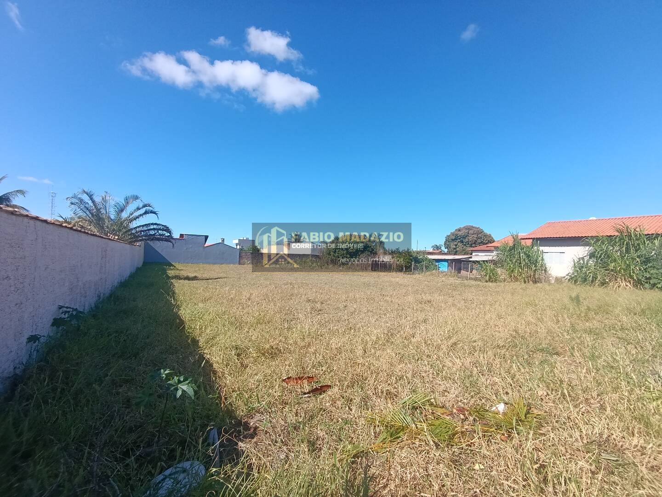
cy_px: 248
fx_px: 306
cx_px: 331
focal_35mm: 16
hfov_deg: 94.5
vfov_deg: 78.1
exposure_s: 1/697
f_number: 2.2
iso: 50
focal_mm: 1.65
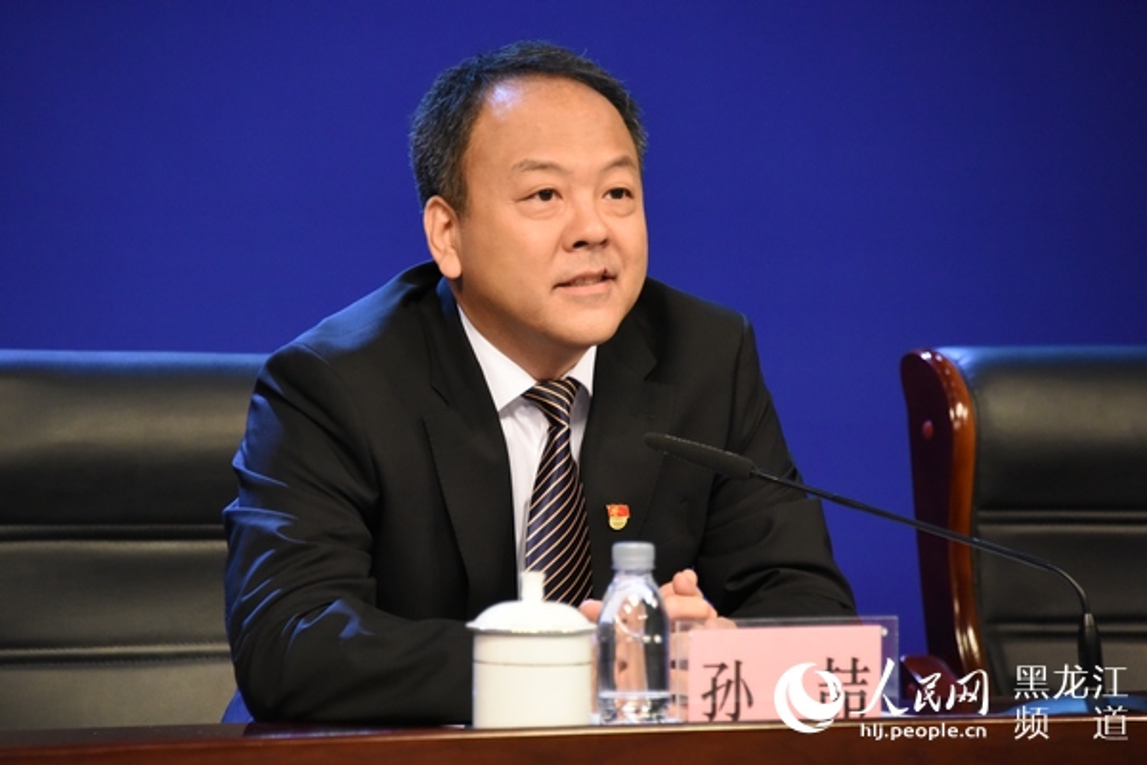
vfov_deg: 6.0
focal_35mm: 230
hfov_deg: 9.0
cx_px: 574
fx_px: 7327
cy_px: 382
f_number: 5.6
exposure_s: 1/200
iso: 5000
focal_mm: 230
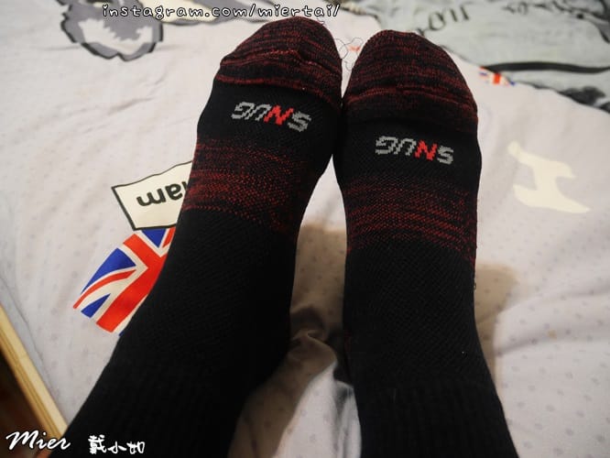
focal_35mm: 24
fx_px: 423
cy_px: 229
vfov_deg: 56.8
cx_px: 305
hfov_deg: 71.6
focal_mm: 12
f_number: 3.5
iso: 1250
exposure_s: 1/60
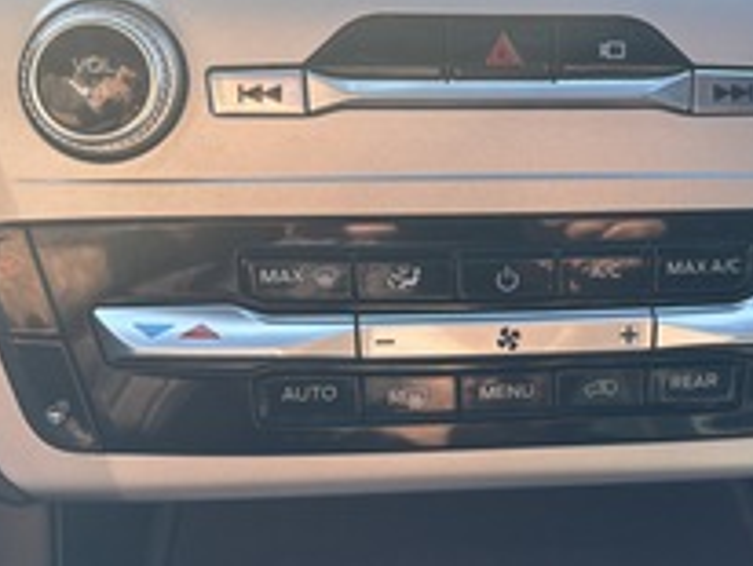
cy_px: 162
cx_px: 493
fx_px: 1154
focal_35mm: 53
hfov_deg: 35.8
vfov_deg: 27.3
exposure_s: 1/207
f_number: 1.6
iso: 50
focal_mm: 5.96
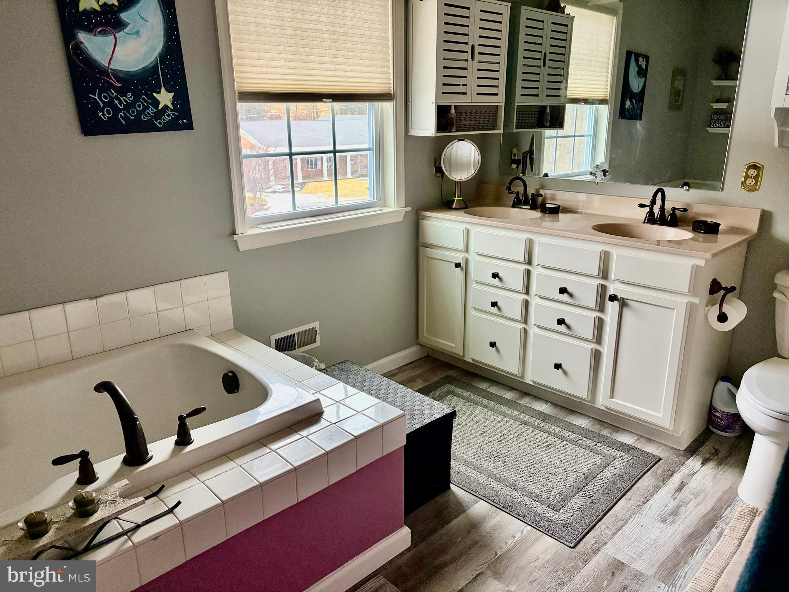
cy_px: 296
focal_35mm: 26
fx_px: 593
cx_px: 394
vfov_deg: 53.1
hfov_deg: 67.3
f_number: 1.6
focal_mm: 5.96
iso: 500
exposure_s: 1/60
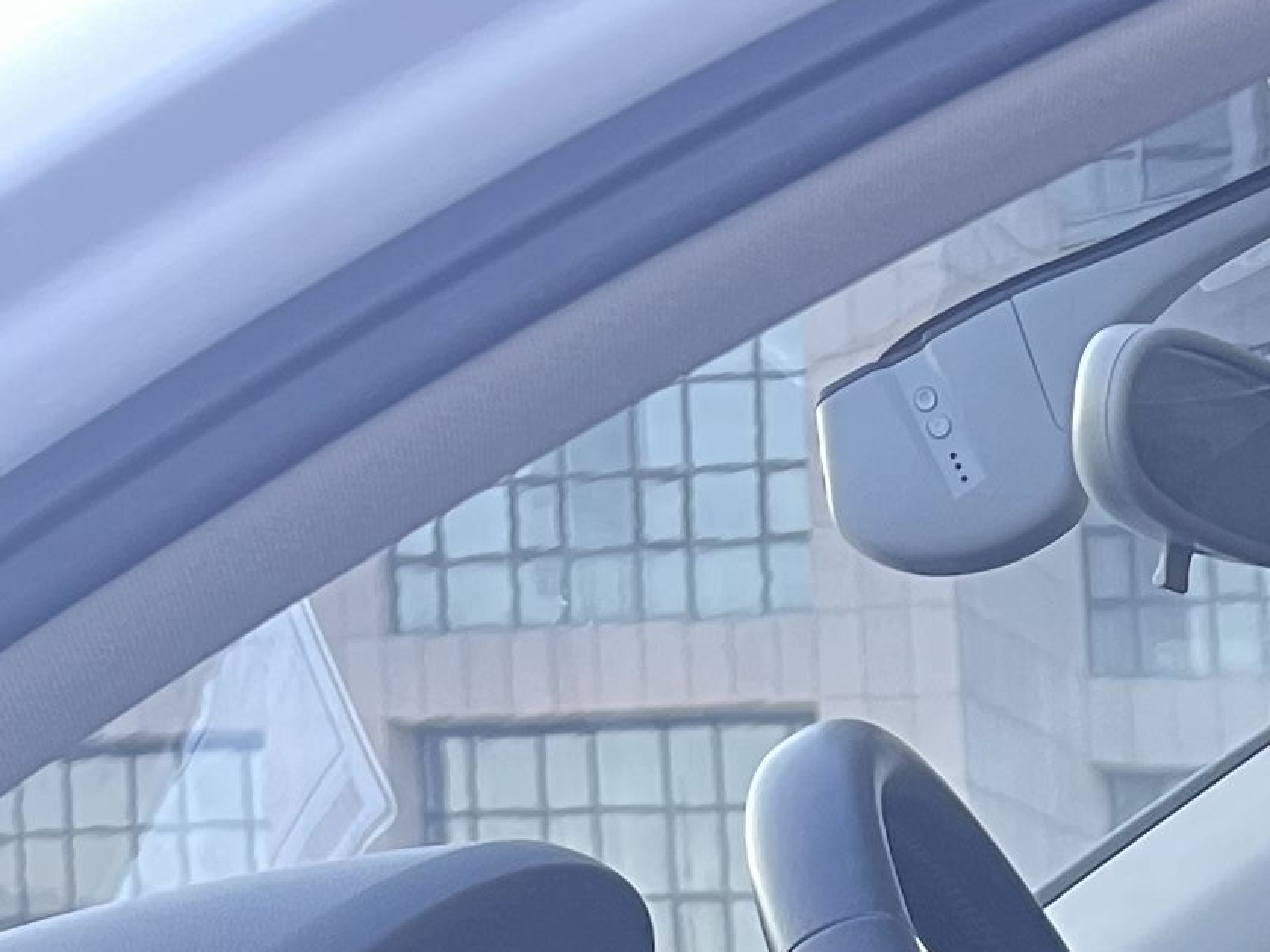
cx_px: 1465
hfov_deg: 15.3
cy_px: 1794
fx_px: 4585
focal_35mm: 125
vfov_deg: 11.0
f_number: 1.5
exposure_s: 1/60
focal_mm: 5.7
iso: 200
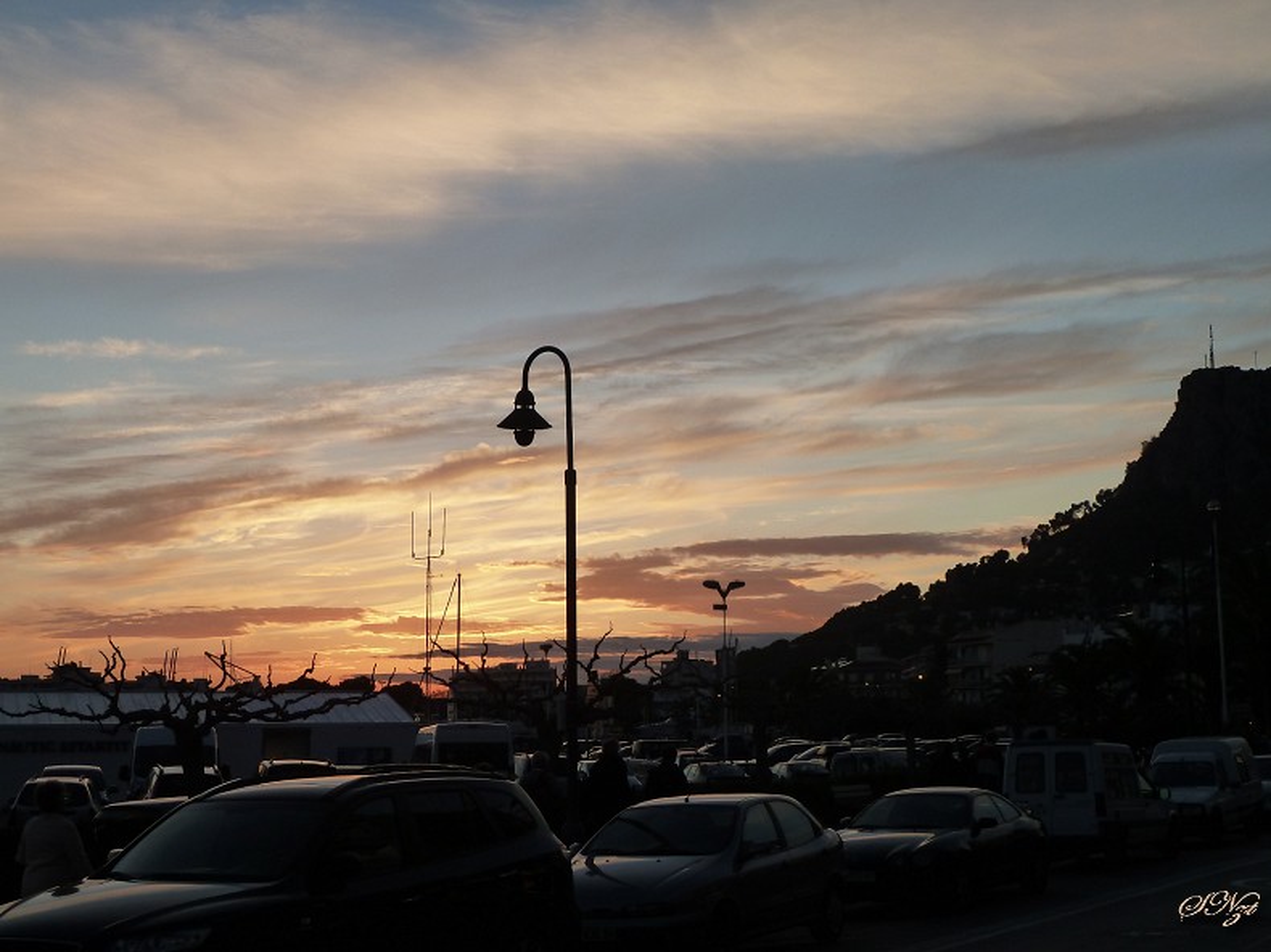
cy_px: 476
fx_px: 1909
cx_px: 636
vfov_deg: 28.0
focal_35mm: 52
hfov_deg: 36.8
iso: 125
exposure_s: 1/250
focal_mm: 8.5
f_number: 3.8
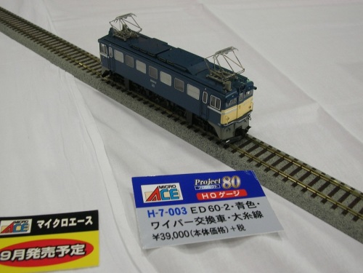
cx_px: 182
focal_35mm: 42
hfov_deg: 44.8
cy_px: 136
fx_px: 440
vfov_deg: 34.3
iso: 50
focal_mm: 7.1
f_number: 3
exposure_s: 1/25.6
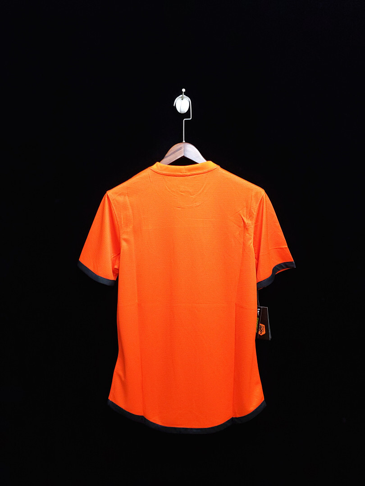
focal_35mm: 26
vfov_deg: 67.3
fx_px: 366
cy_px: 243
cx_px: 182
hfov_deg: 53.1
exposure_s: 1/15
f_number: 1.5
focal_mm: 4.3
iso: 200
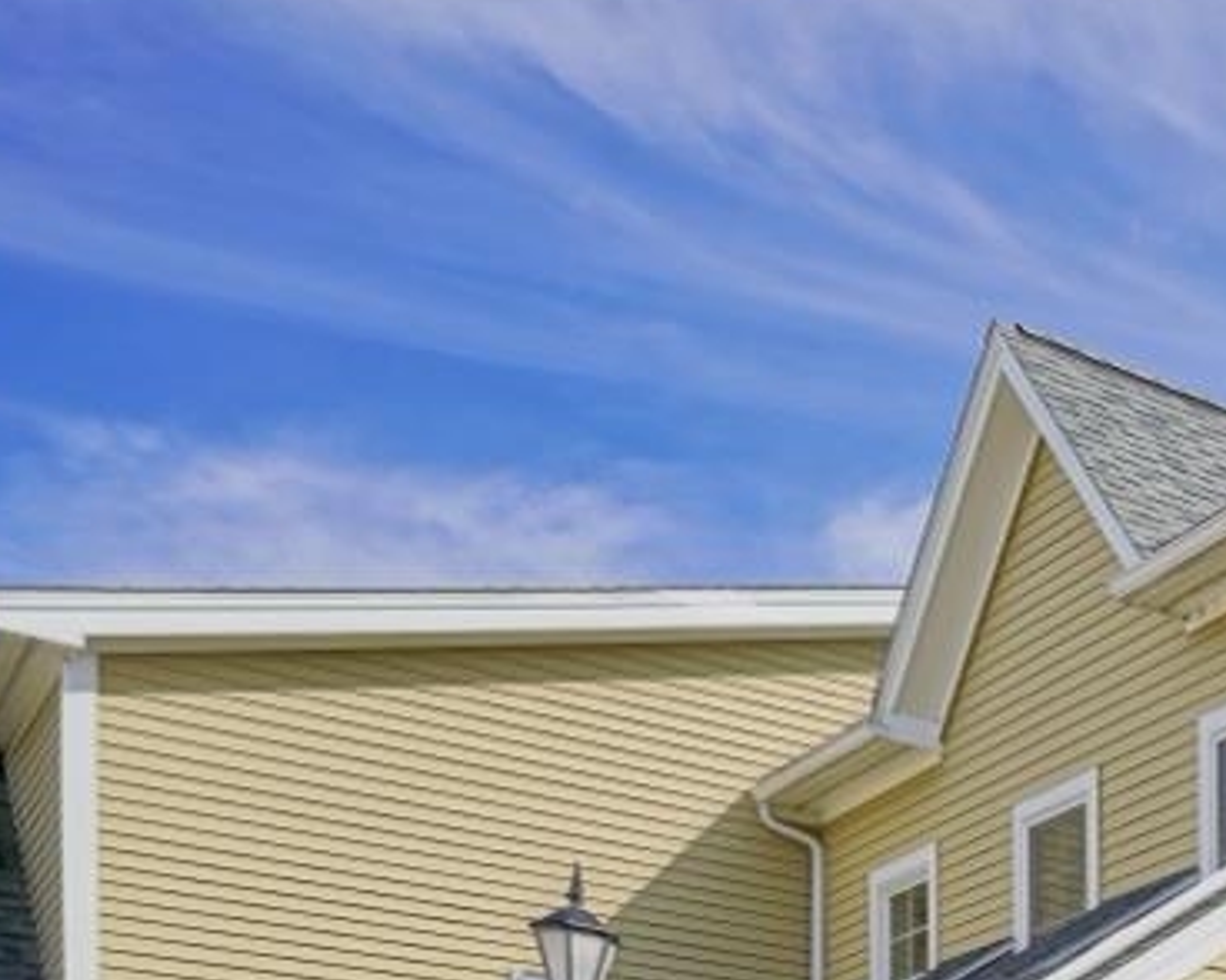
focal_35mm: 49
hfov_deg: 25.1
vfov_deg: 26.3
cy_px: 1265
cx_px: 1982
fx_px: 1777
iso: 100
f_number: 7.1
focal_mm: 15
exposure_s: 1/200
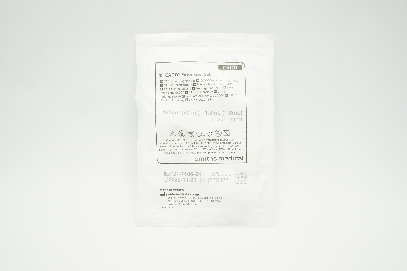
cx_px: 204
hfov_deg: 59.5
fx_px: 356
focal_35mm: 32
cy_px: 136
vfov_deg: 41.6
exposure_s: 1/30
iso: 400
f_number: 8
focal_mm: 21
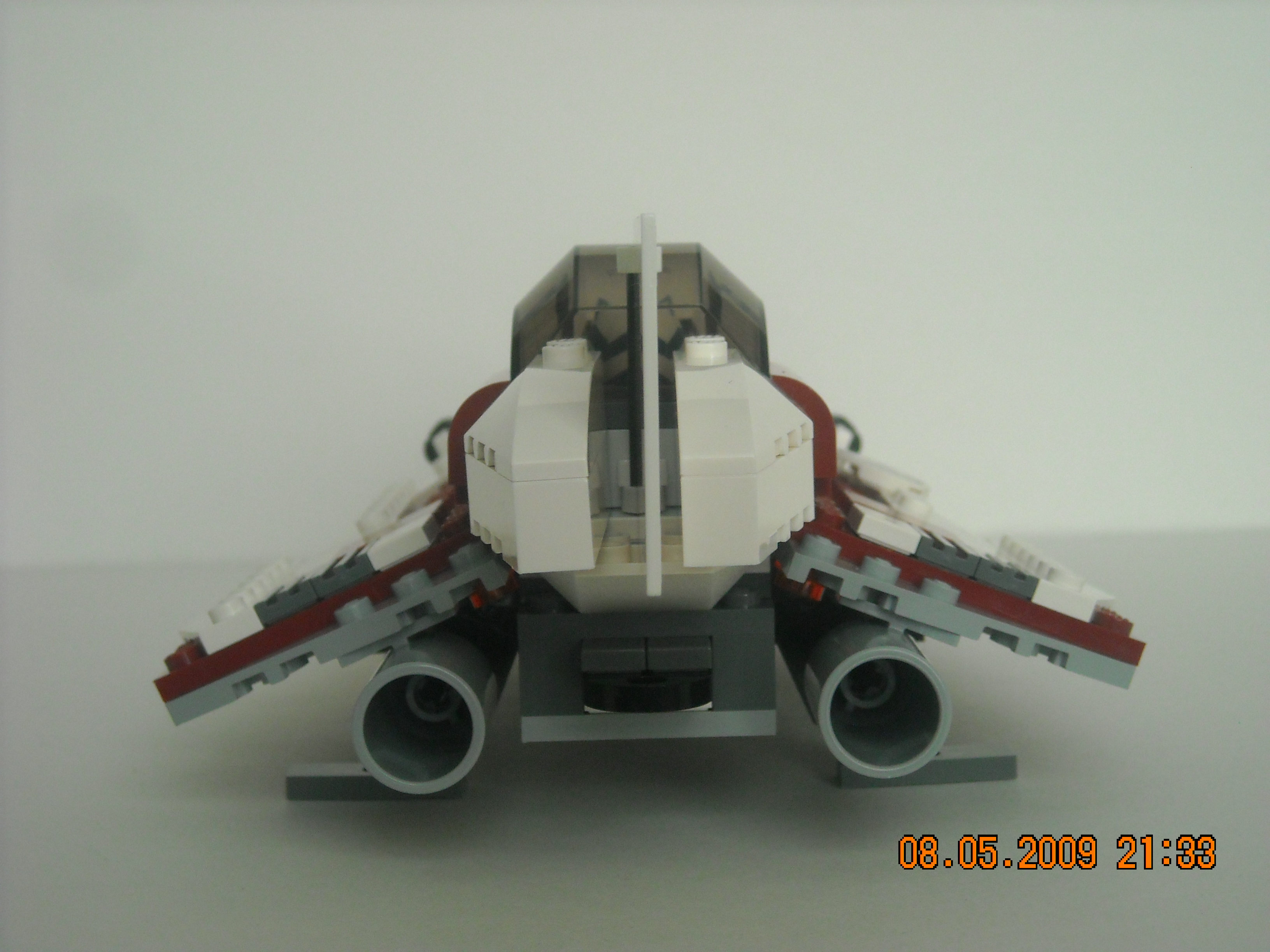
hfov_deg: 25.7
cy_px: 476
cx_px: 635
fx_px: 2788
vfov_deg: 19.4
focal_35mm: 76
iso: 237
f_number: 3.9
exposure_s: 1/57
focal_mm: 12.3
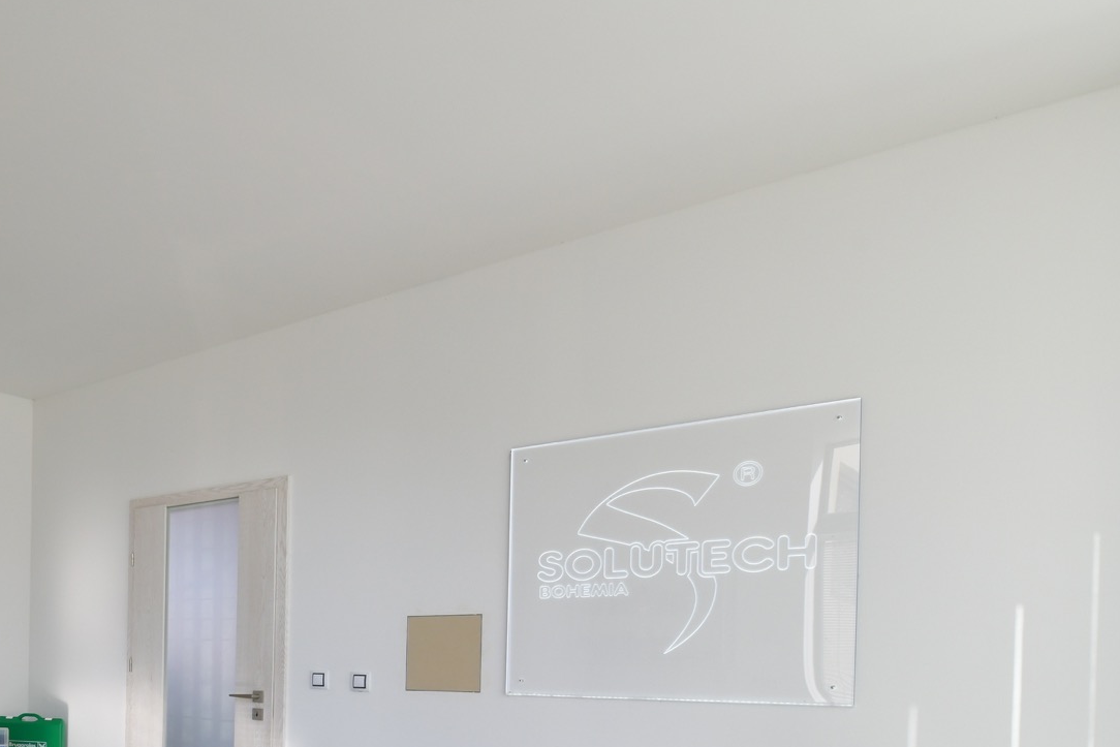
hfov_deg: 48.6
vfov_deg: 38.8
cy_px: 696
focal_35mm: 31
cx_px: -20
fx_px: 965
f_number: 8
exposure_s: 1/125
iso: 200
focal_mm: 14
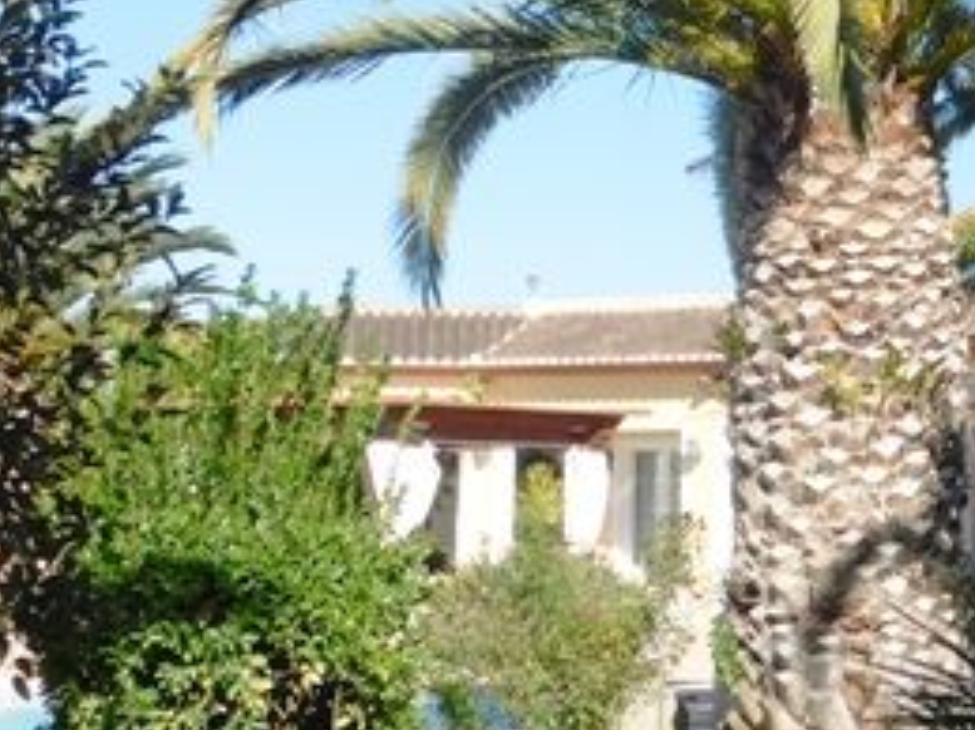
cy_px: 320
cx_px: 862
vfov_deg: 14.9
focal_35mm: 99
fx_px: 2787
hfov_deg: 19.5
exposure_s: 1/1000
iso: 125
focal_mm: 7.1
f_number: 3.6
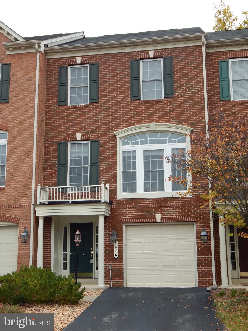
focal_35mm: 43
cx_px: 124
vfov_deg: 43.9
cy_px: 166
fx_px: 411
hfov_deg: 33.6
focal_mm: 7.7
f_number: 3.6
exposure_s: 1/200
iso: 125
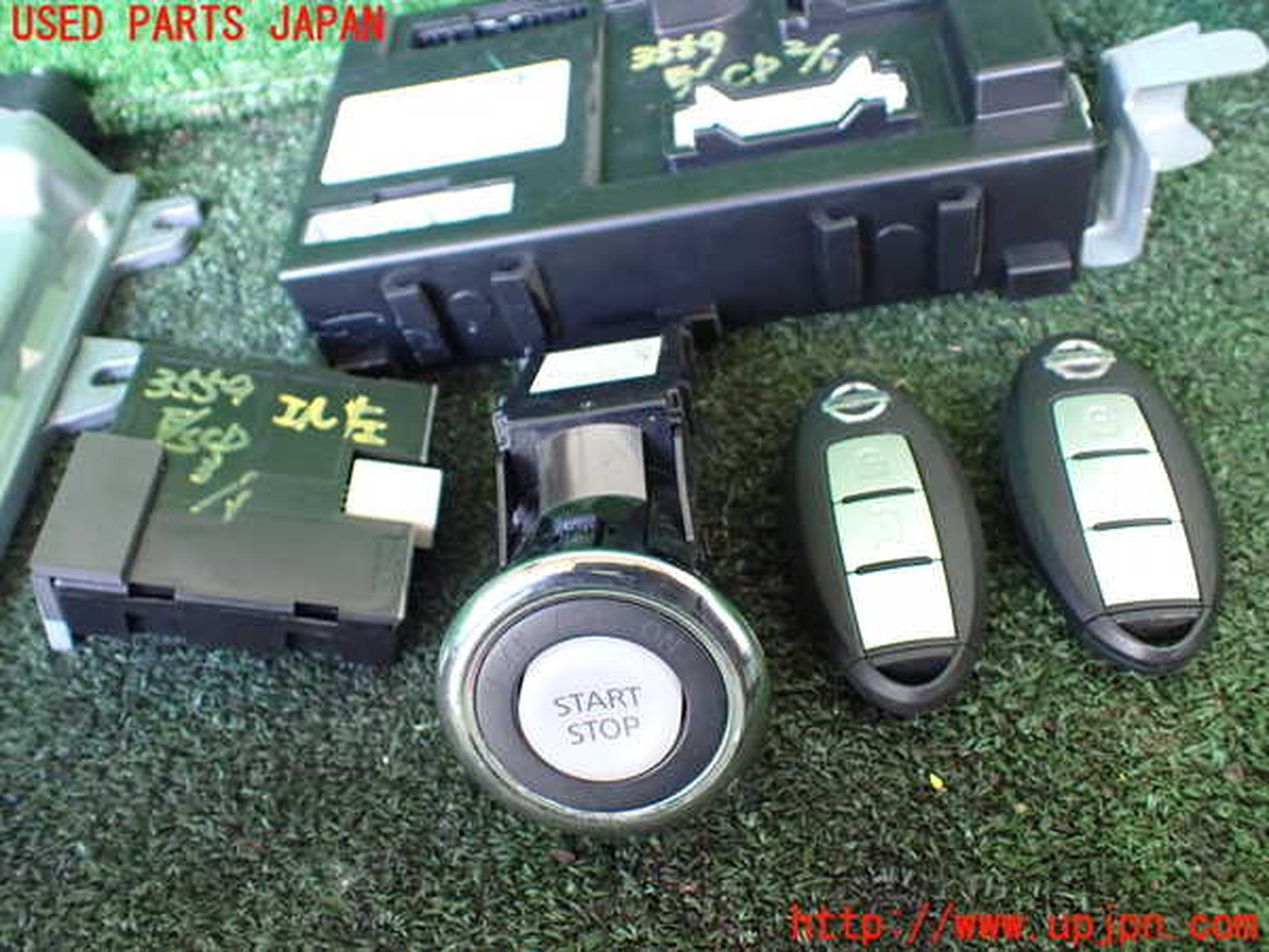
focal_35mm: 30
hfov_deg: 60.0
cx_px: 634
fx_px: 1100
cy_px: 476
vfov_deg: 46.8
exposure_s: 1/40
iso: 800
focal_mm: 5.4
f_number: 2.3
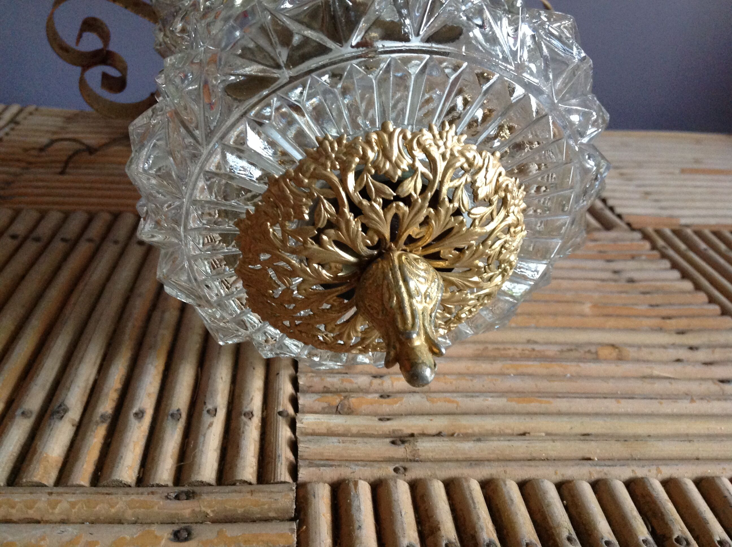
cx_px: 366
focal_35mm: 35
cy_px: 274
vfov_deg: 40.6
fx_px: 739
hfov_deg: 52.7
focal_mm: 4.28
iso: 320
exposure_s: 1/15
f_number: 2.4
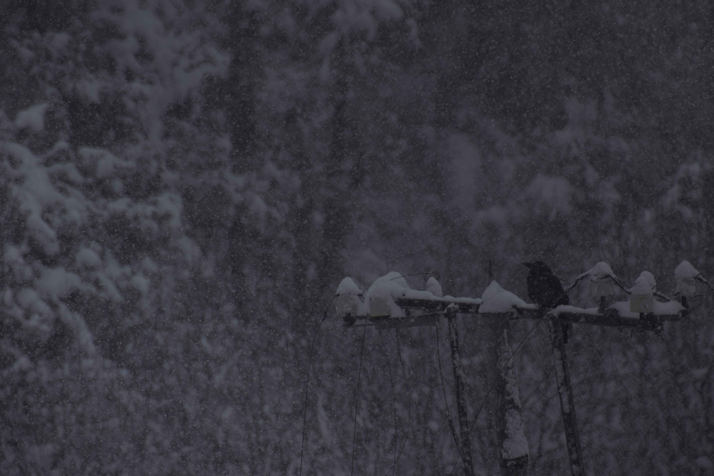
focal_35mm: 460
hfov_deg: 4.5
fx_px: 9125
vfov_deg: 3.0
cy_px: 235
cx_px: 351
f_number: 8
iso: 160
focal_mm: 300
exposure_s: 1/640
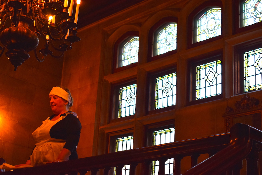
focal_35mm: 72
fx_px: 524
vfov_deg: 18.9
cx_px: 131
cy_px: 88
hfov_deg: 28.1
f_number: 5.3
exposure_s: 1/60
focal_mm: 48
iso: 720
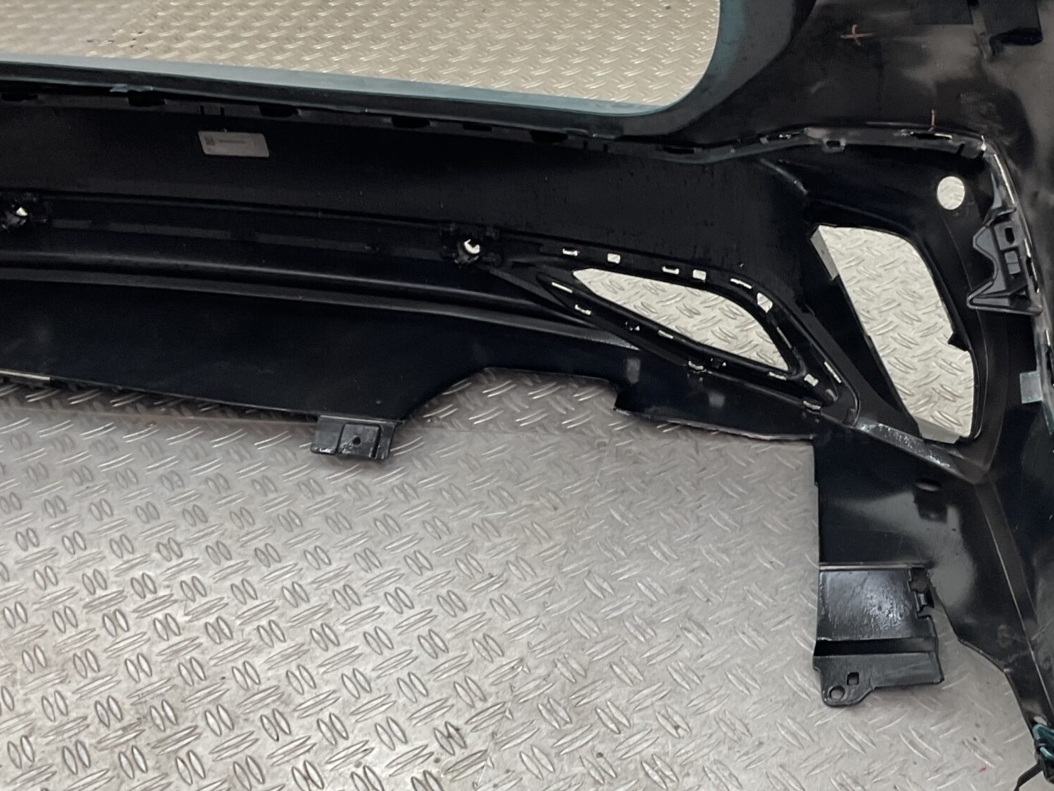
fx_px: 1523
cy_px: 308
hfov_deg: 37.6
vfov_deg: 29.0
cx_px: 730
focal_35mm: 50
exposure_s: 1/120
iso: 40
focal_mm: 3
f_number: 1.8
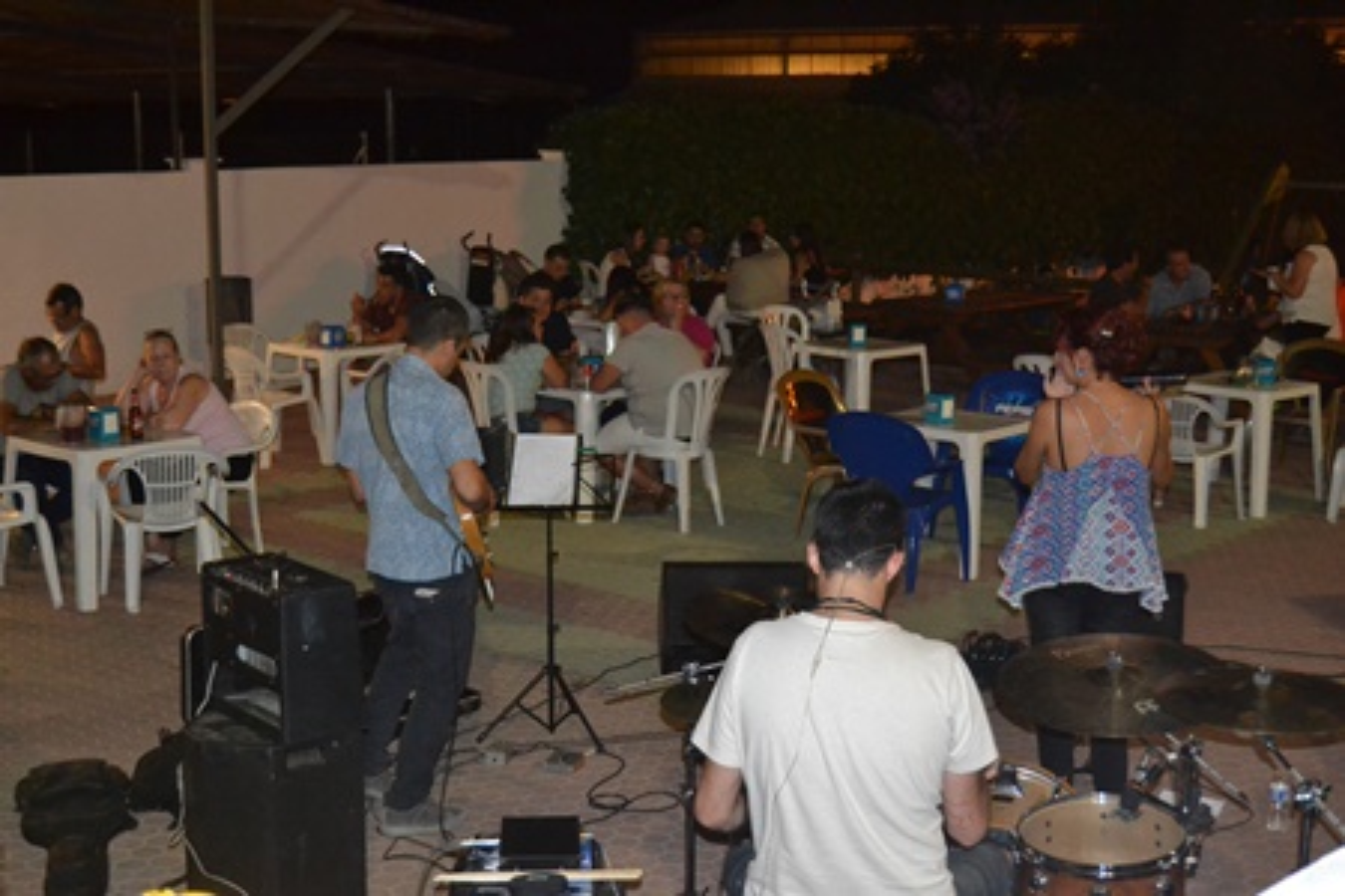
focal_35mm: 48
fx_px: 1793
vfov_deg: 28.1
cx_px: 672
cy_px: 448
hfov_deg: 41.1
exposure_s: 1/60
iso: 3200
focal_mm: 32
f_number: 4.5
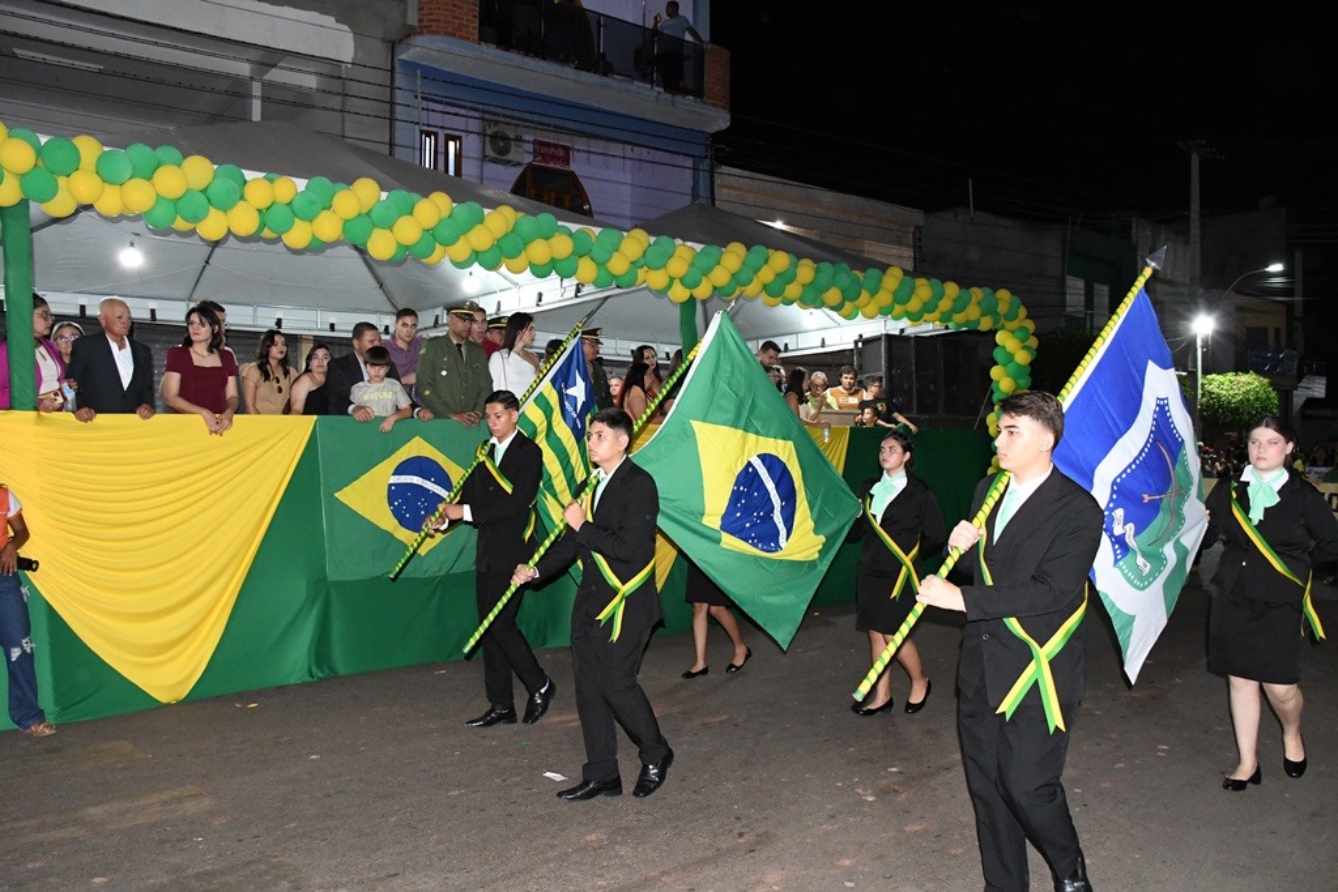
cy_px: 446
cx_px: 669
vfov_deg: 47.9
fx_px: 1004
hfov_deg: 67.4
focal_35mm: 27
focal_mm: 18
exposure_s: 1/125
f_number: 5
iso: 4000
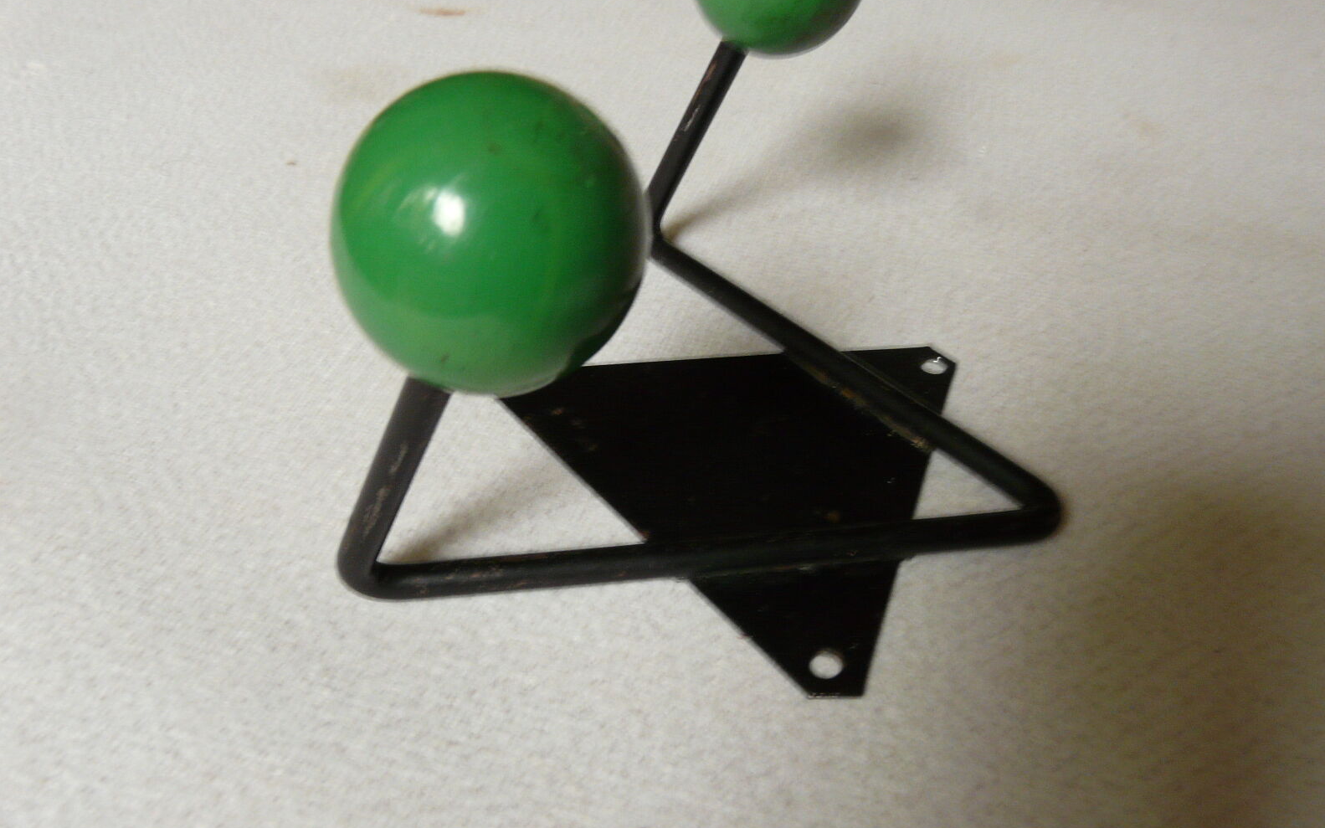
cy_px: 456
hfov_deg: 62.9
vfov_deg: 41.8
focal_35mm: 30
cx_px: 669
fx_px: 1083
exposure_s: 1/8
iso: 200
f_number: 4.5
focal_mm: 4.6
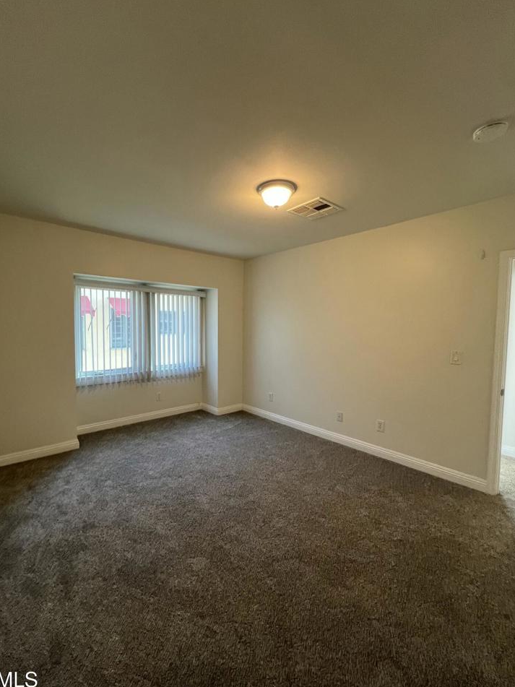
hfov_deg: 85.6
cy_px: 344
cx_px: 241
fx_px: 278
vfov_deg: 102.1
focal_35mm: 14
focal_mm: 1.57
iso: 200
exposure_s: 1/120
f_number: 1.8
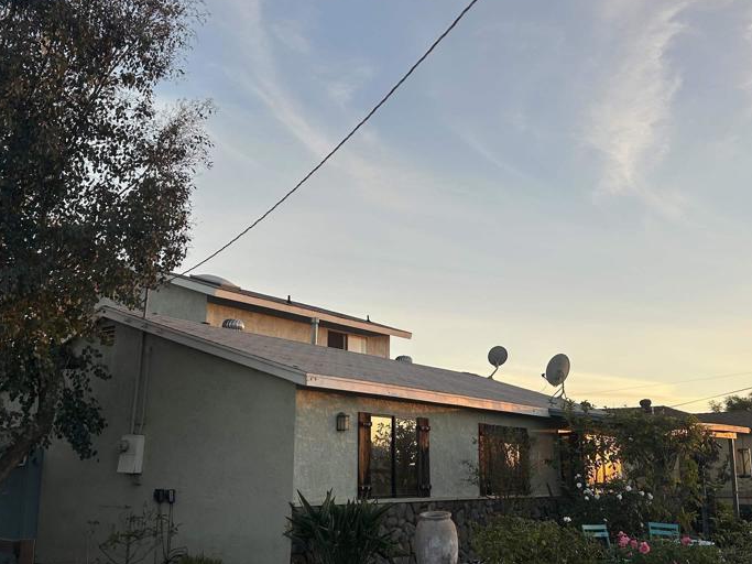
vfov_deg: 36.8
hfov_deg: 47.8
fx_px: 847
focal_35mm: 39
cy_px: 302
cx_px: 416
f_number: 1.5
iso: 50
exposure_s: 1/873
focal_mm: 5.7
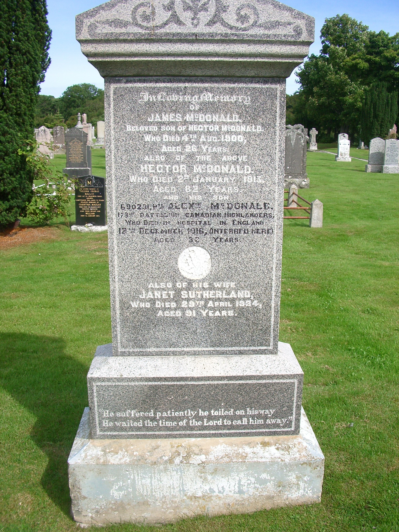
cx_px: 200
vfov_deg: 52.6
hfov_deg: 40.7
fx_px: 538
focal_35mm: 35
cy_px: 266
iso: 80
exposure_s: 1/320
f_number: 4.3
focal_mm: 5.8
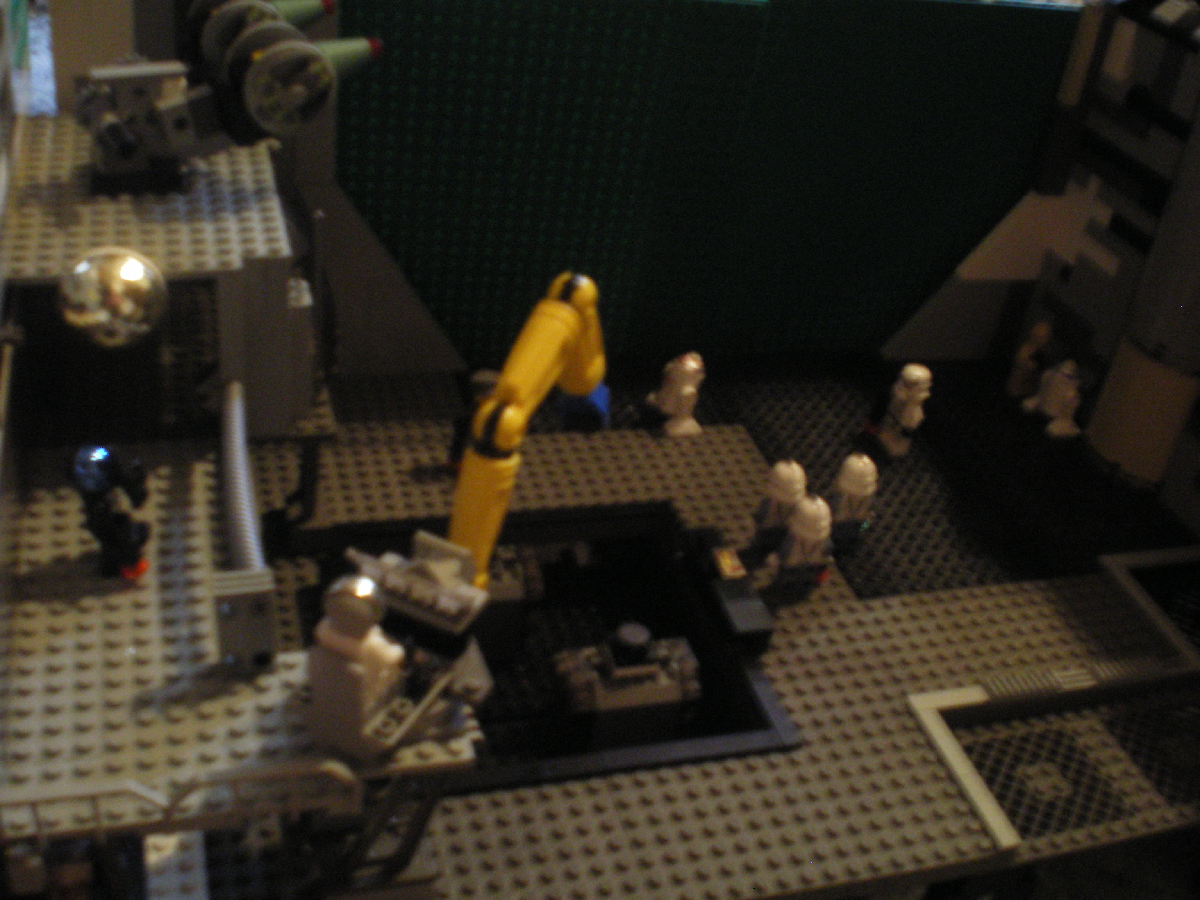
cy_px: 450
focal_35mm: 38
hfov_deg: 49.0
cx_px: 600
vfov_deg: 37.7
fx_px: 1317
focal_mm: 6.3
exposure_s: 1/4
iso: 400
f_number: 3.1
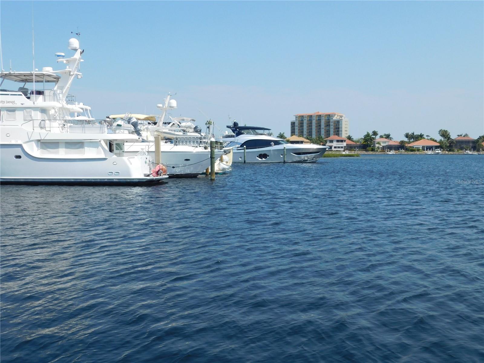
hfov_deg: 46.8
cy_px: 182
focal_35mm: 40
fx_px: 559
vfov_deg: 36.0
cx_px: 242
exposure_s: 1/1500
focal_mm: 7.1
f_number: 3.6
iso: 125
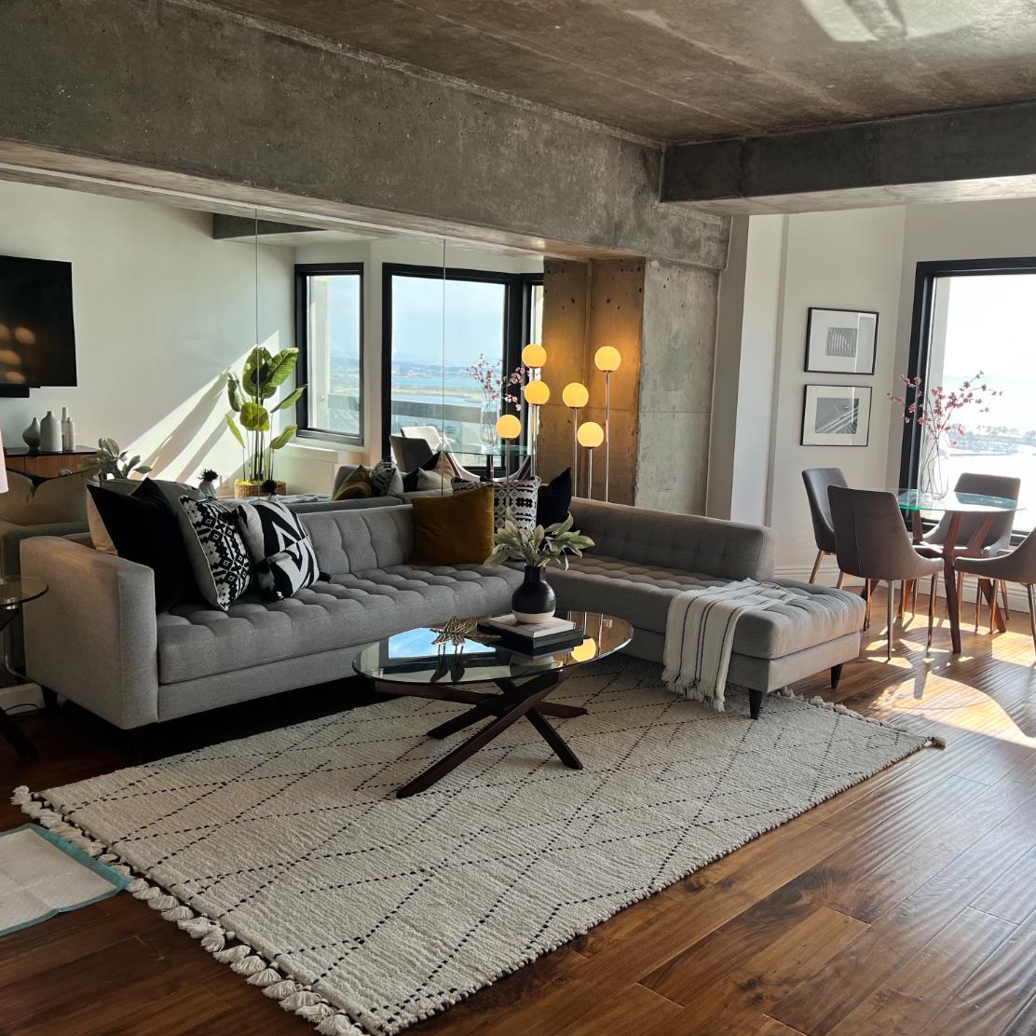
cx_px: 661
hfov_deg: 51.9
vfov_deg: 52.5
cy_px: 518
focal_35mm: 31
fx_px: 1050
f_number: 1.5
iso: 50
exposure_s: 1/312
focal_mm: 5.7
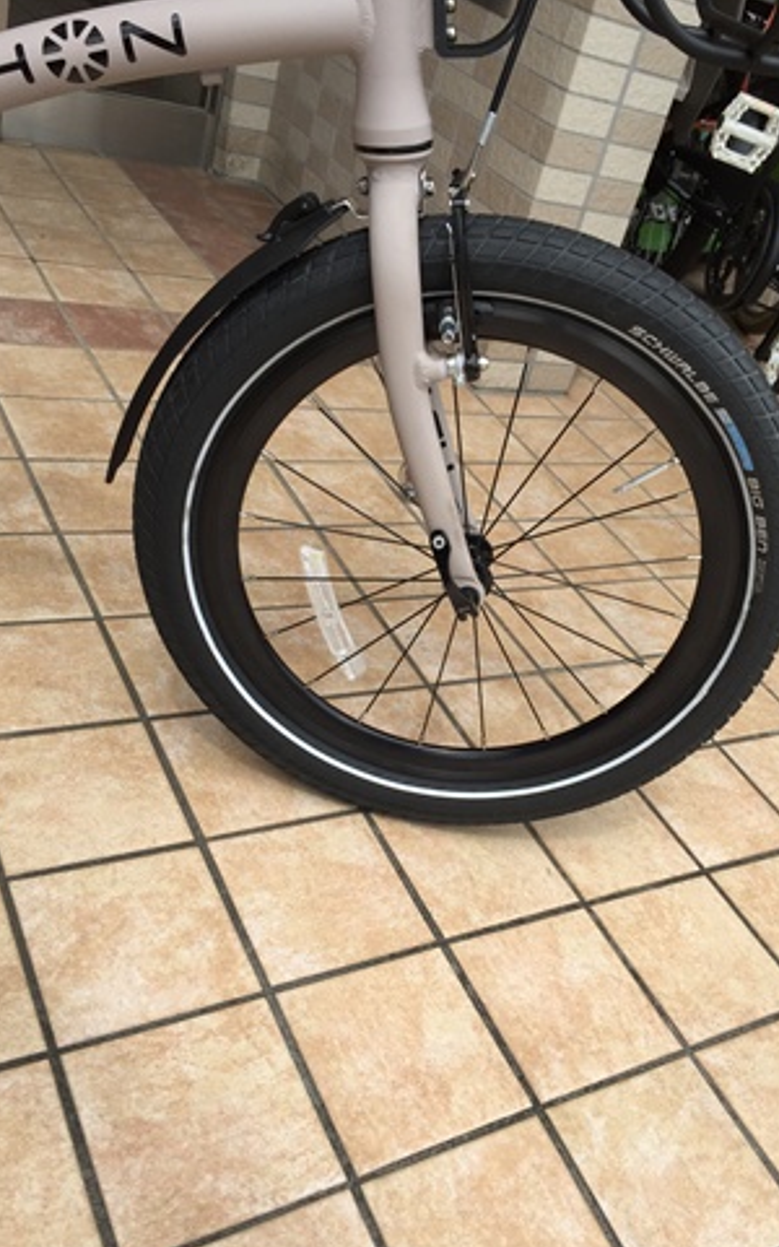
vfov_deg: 59.6
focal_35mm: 32
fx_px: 1087
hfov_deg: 39.3
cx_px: 461
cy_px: 642
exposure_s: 1/719
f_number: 2.2
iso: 32
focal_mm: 4.15
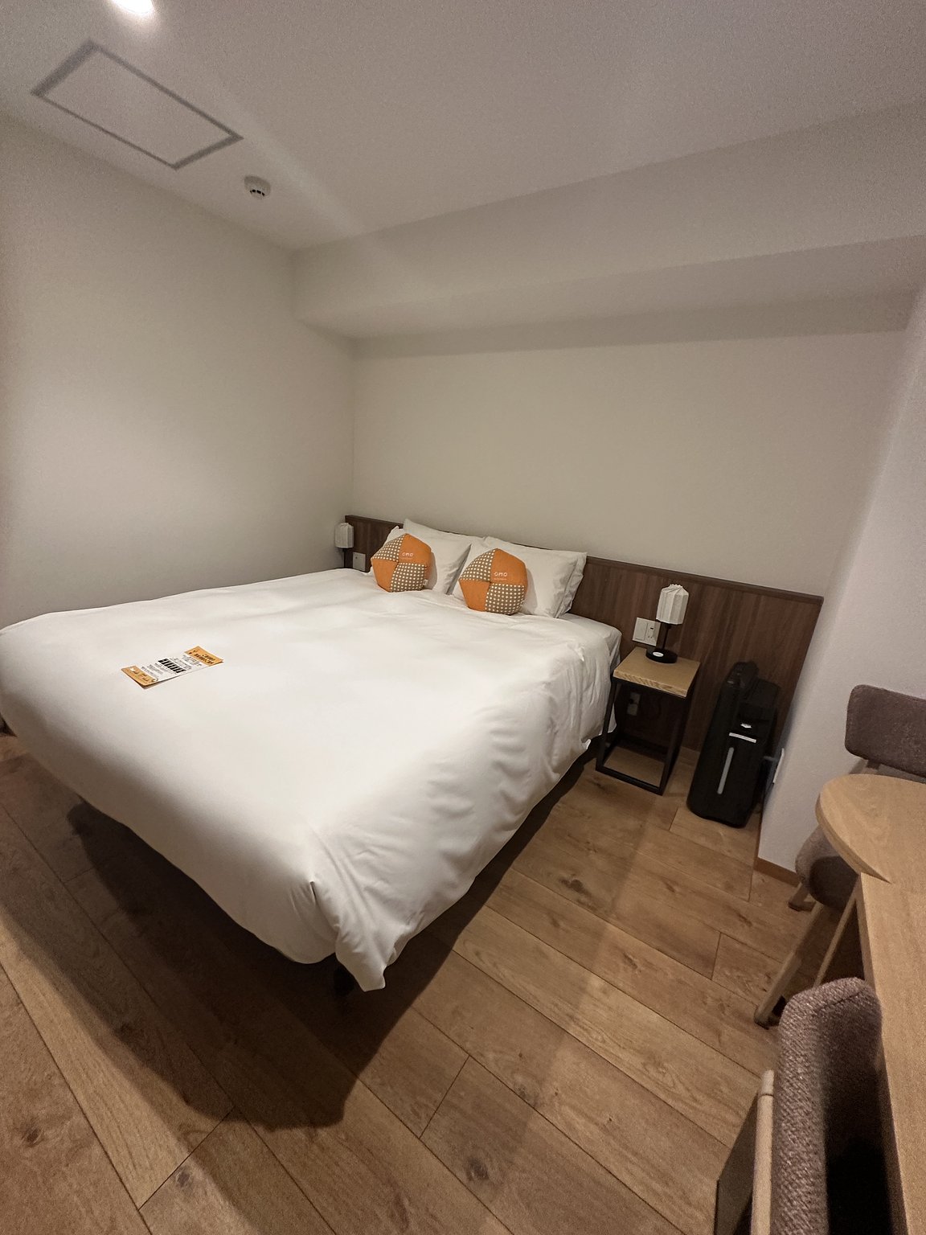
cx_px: 463
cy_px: 618
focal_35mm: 14
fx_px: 499
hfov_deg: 85.7
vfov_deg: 102.1
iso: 320
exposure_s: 1/98
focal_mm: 2.22
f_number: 2.2
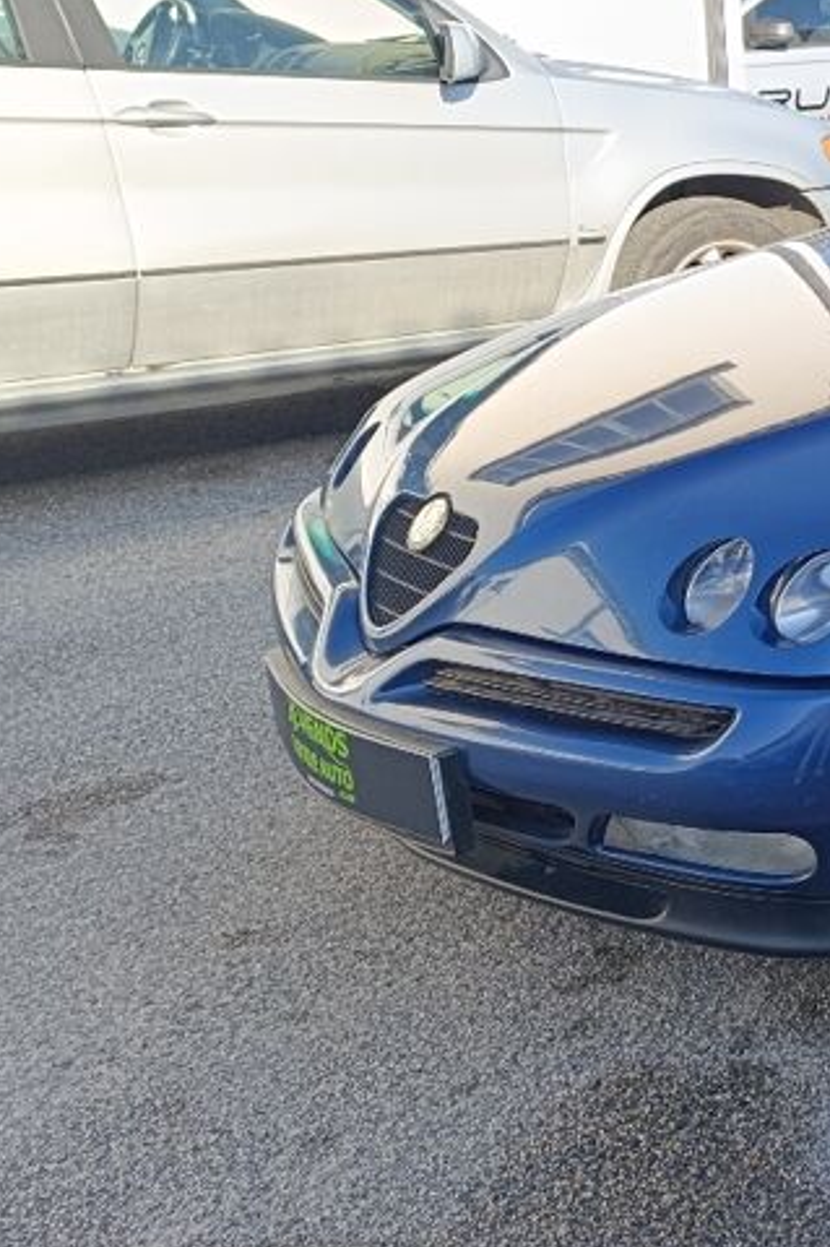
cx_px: 1176
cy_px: 329
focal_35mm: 50
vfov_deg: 38.7
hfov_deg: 22.9
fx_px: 1730
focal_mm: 6.14
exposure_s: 1/173
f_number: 1.6
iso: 50
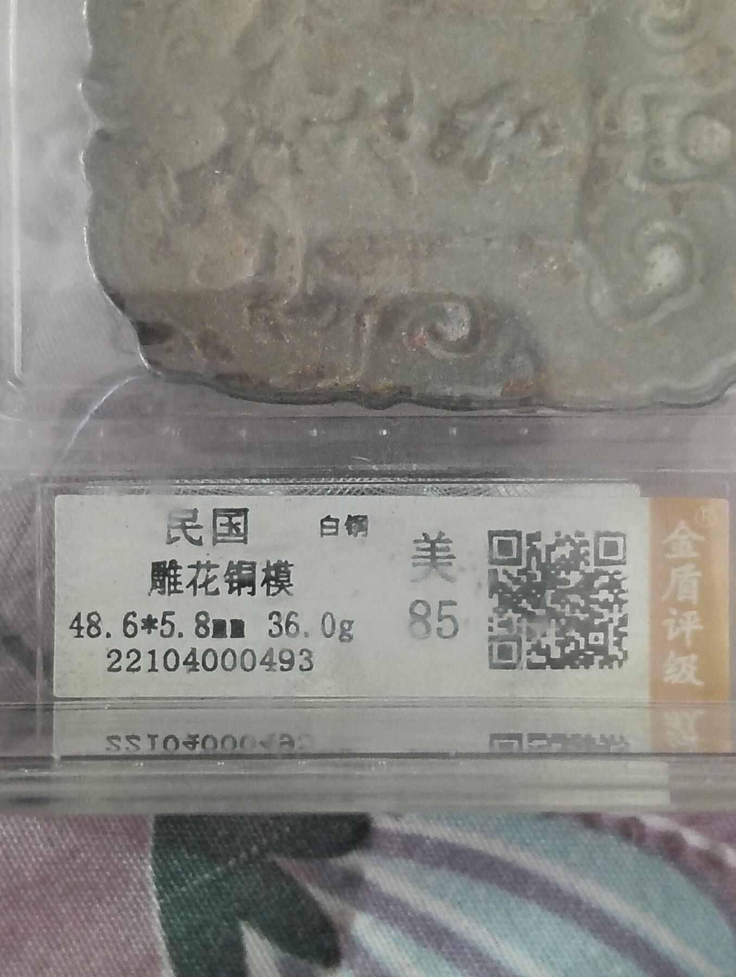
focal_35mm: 59
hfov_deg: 24.9
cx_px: 368
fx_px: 1669
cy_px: 488
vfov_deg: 32.7
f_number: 1.8
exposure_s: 1/20
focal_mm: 3.98
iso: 1250
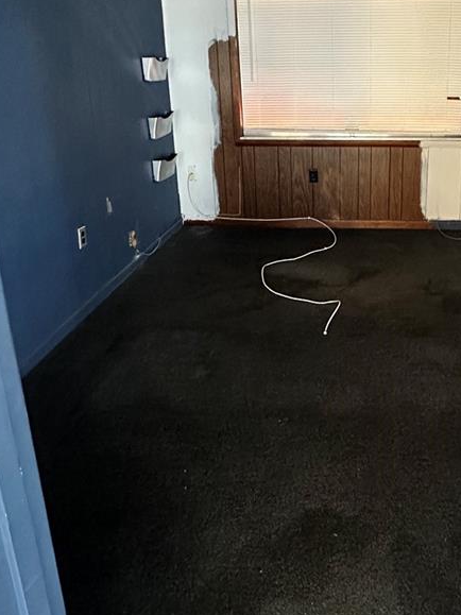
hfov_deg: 46.9
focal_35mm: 29
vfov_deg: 59.7
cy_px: 188
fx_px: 515
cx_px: 329
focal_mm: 2.22
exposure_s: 1/60
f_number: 2.2
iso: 800
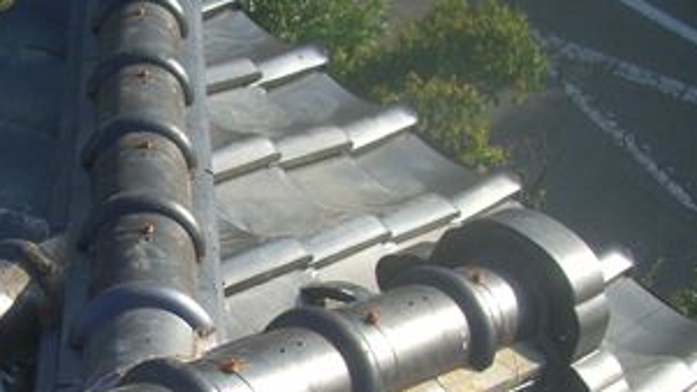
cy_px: 315
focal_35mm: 88
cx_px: 9
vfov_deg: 13.7
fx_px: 1626
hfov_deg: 23.3
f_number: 5.6
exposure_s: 1/160
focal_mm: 7.9
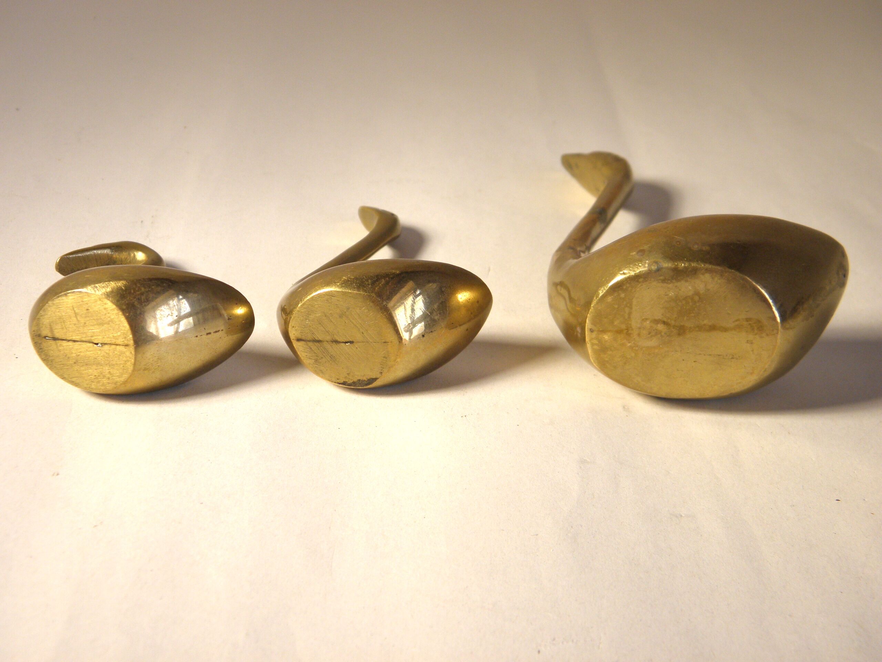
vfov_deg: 27.0
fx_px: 1376
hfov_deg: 35.5
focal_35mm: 54
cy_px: 331
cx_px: 441
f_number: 4.1
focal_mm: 9.7
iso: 100
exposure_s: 1/60
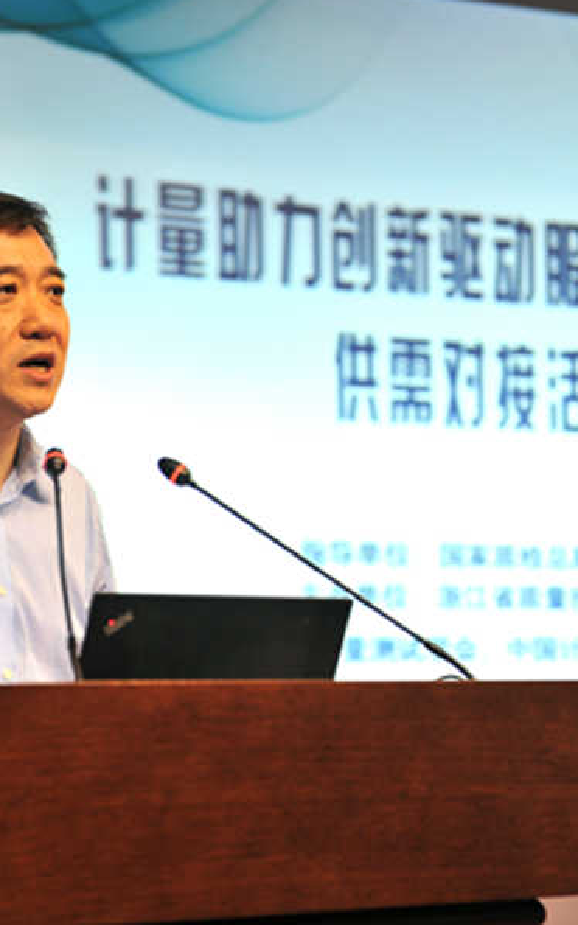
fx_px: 2721
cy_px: 460
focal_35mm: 108
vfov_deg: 19.3
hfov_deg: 12.1
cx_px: 177
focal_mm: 70
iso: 1000
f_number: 2.8
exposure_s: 1/80
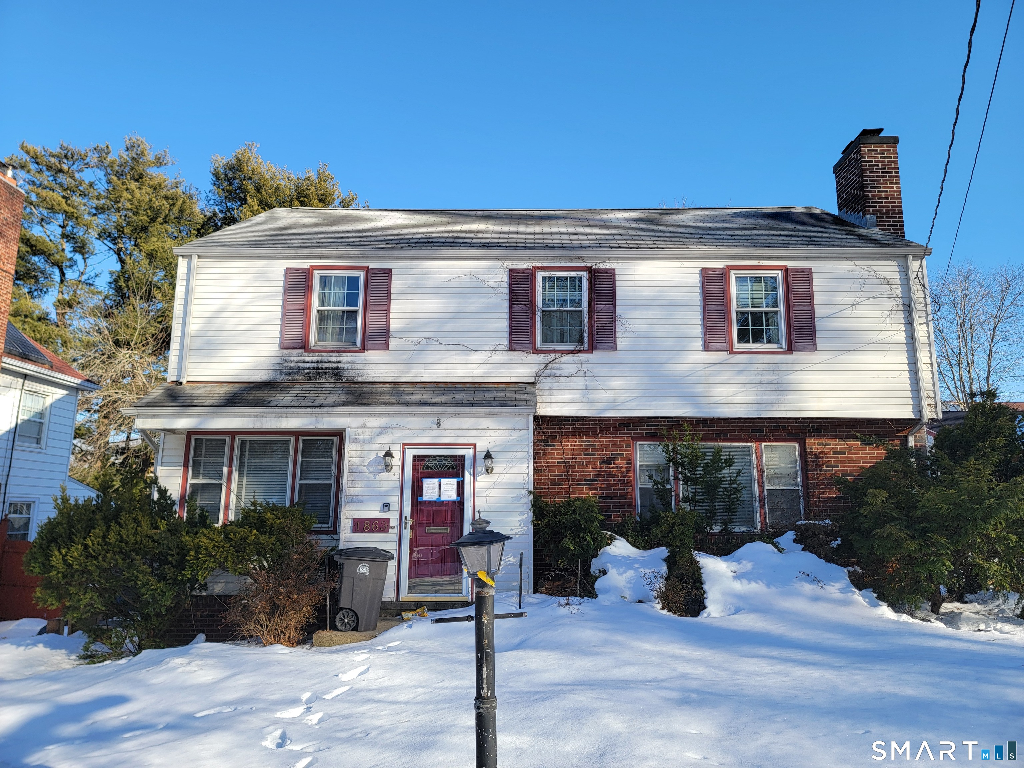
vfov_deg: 56.8
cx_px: 512
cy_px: 384
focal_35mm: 24
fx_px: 710
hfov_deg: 71.6
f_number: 1.8
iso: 16
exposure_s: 1/434
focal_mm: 6.7
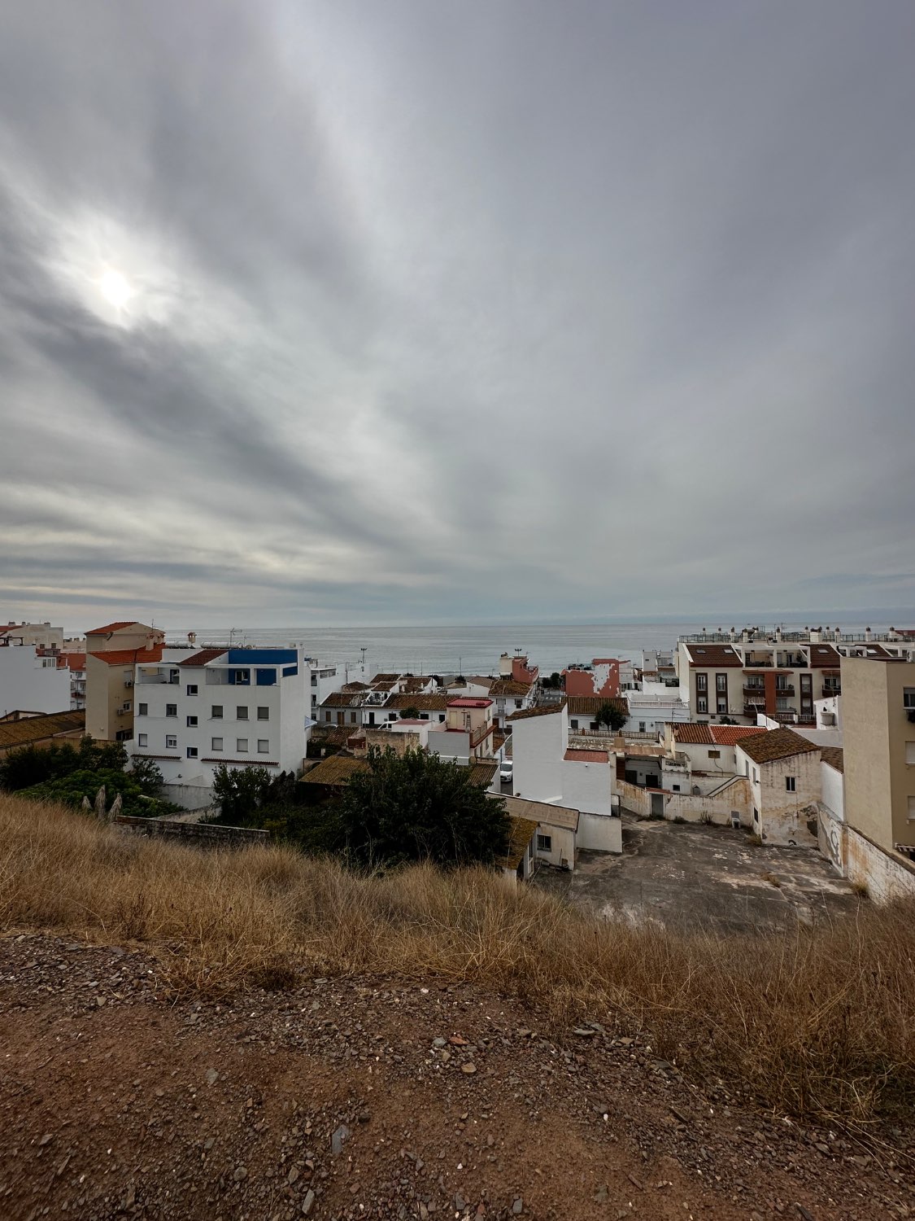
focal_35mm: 14
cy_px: 610
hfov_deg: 85.7
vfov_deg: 102.1
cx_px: 458
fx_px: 493
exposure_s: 1/2257
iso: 50
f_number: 2.2
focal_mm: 2.22
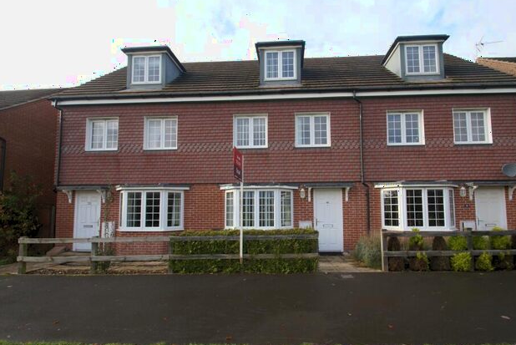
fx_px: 244
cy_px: 191
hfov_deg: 93.1
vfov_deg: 70.3
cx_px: 278
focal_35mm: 17
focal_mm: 10
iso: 100
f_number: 8
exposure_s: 1/60
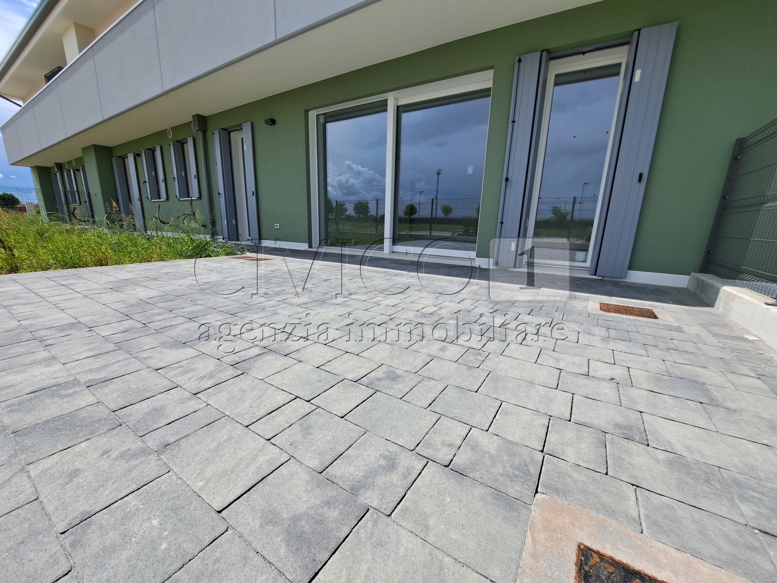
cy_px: 292
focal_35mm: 13
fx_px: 292
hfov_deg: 106.2
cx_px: 388
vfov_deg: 89.9
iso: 50
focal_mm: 1.74
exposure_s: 1/1451
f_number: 2.2
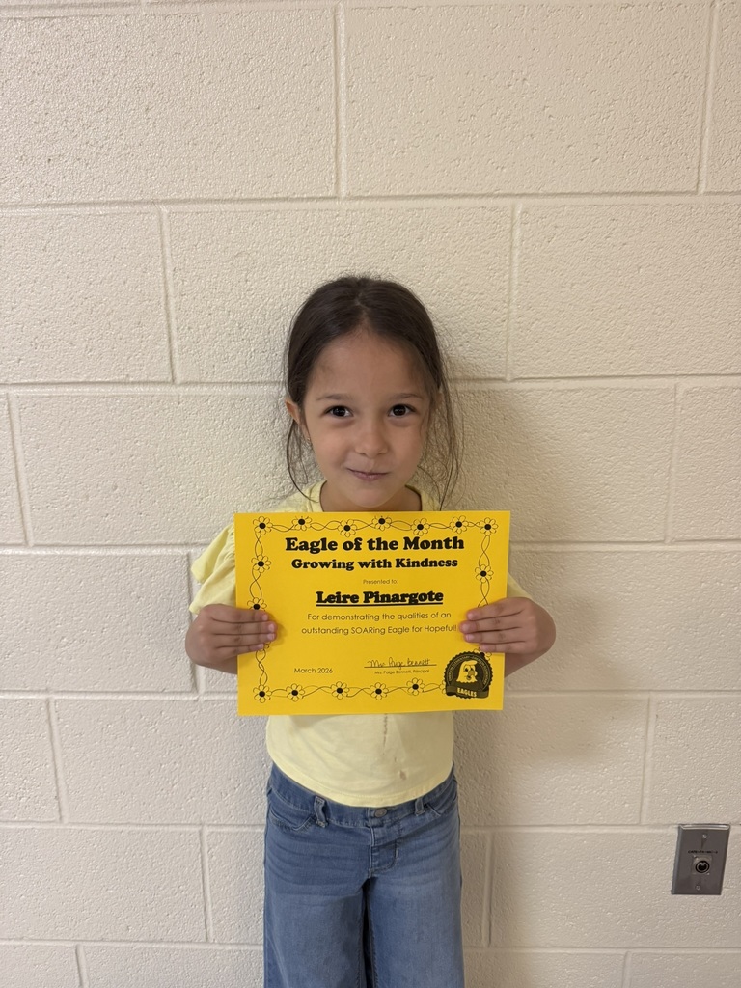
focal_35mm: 24
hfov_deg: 56.8
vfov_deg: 71.6
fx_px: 685
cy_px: 494
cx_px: 370
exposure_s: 1/60
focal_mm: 6.76
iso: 320
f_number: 1.78
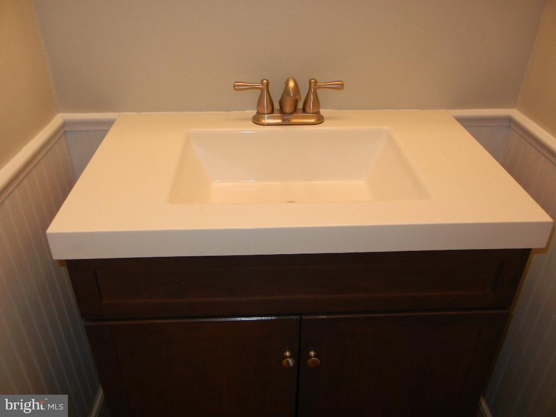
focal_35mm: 30
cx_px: 278
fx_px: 482
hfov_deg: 60.0
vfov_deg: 46.8
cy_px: 208
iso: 200
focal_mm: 5.4
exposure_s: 1/30
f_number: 3.5
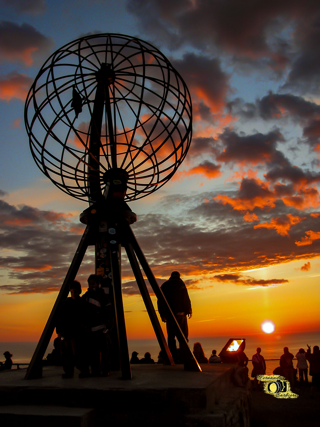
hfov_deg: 40.7
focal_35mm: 35
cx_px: 160
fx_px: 431
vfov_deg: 52.6
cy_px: 214
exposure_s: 1/160
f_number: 4.5
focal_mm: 8.9
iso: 100
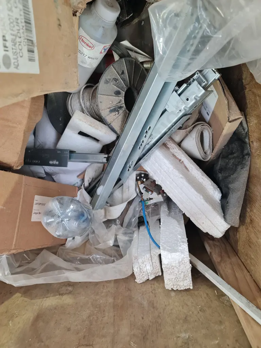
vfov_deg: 69.4
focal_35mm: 25
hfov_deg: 54.9
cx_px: 130
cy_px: 174
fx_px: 251
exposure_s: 1/50
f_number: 1.8
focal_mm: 7
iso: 250
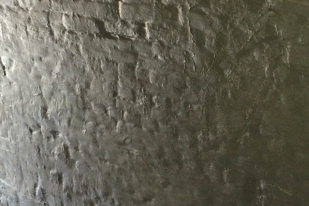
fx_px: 567
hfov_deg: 30.3
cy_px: 12
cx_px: 206
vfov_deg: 20.1
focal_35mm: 66
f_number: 2.2
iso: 200
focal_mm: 4.12
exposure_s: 1/24
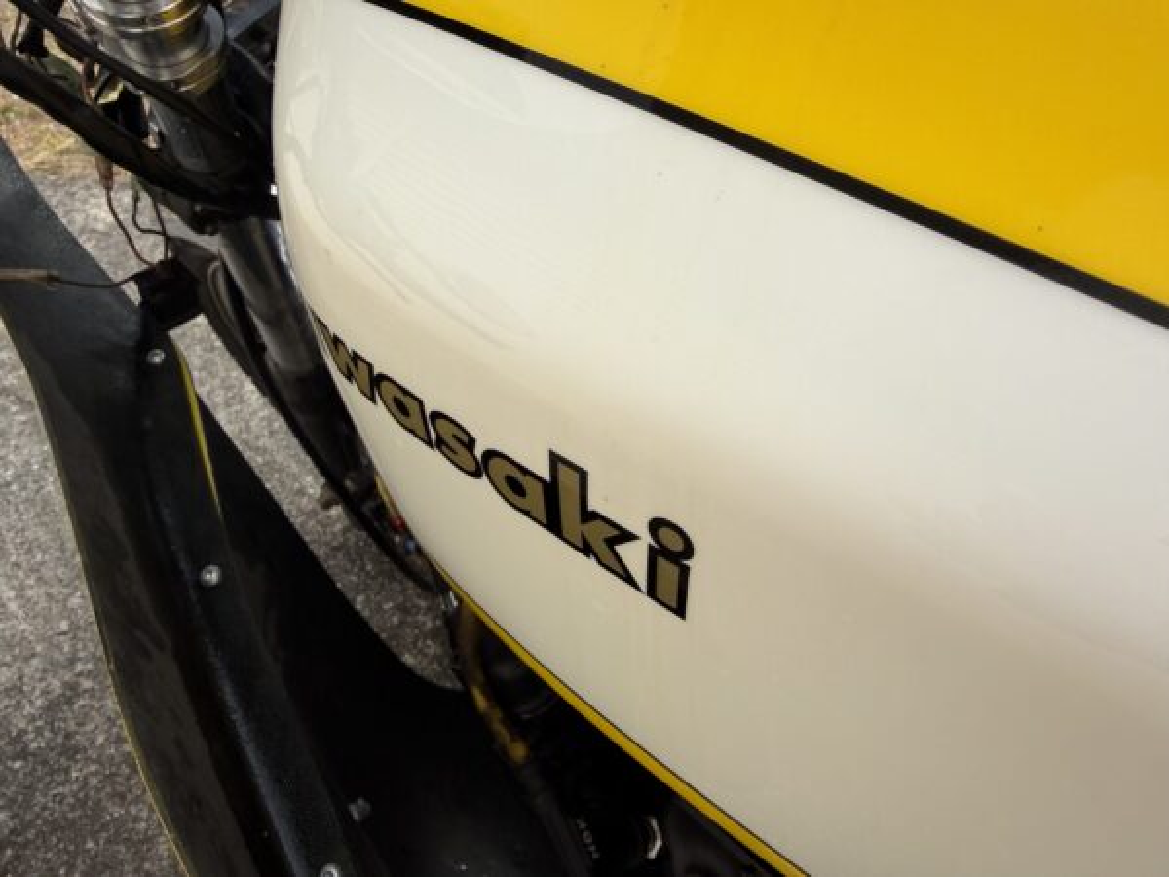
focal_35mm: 24
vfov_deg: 56.8
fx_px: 810
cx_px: 584
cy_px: 438
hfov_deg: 71.6
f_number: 2.2
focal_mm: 2.22
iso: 32
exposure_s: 1/766
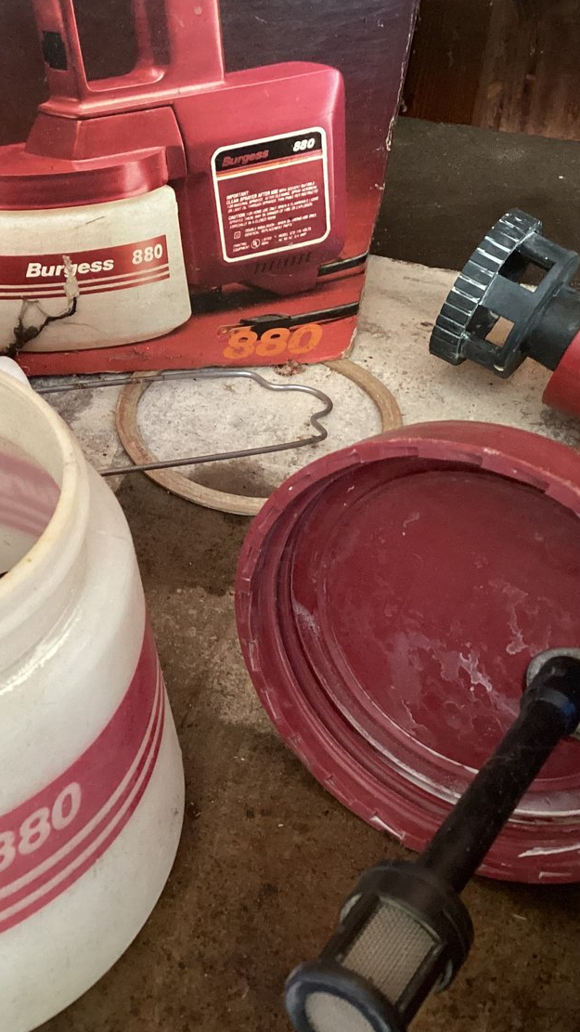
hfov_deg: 25.6
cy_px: 516
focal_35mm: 46
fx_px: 1258
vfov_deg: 44.6
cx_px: 127
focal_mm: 3.3
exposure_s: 1/50
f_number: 2.4
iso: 320
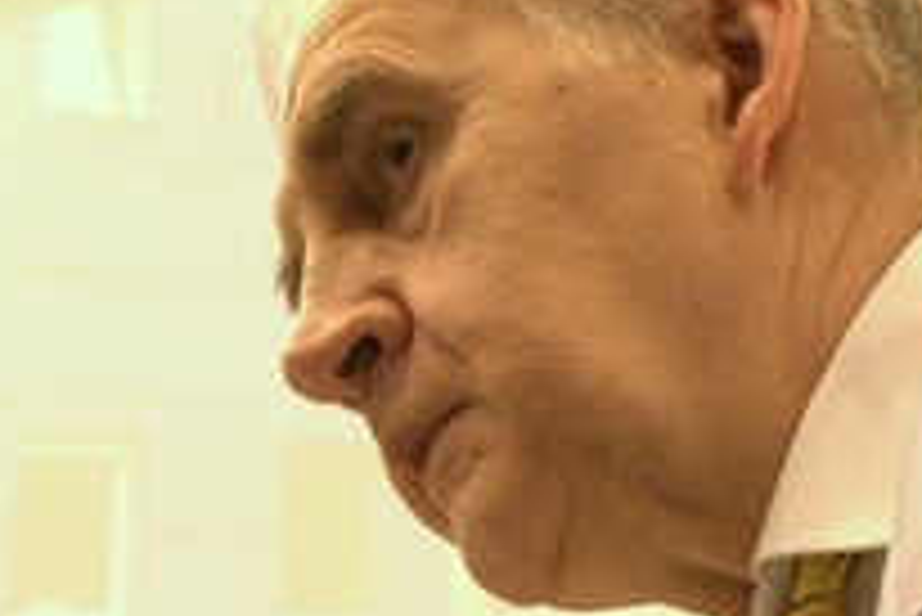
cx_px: 90
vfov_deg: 8.3
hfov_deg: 12.4
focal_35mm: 164
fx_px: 4203
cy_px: 643
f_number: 4.5
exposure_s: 1/30
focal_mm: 28
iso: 1250
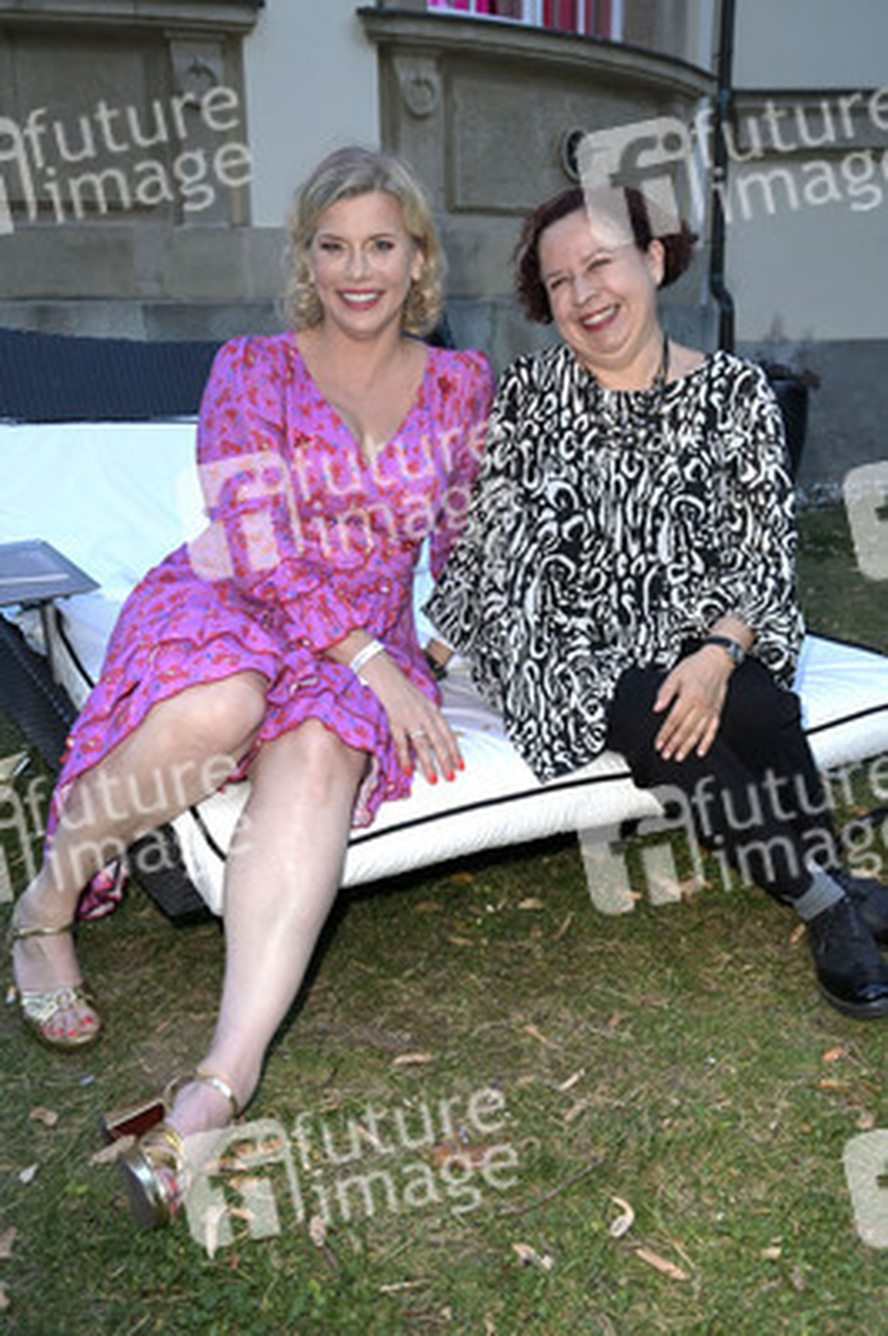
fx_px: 1186
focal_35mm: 32
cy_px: 668
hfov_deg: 41.0
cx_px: 444
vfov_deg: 58.8
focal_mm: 32
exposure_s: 1/30
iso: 2500
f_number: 5.6
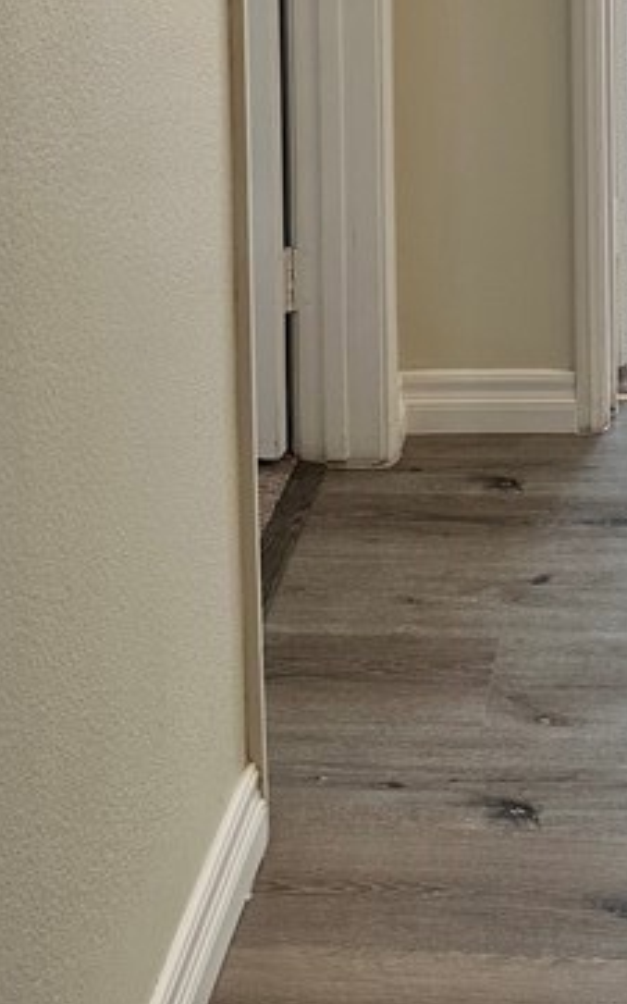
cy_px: -272
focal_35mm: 72
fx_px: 1970
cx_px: 594
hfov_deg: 17.7
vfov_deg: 25.1
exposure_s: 1/130
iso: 100
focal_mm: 6.86
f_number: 1.78
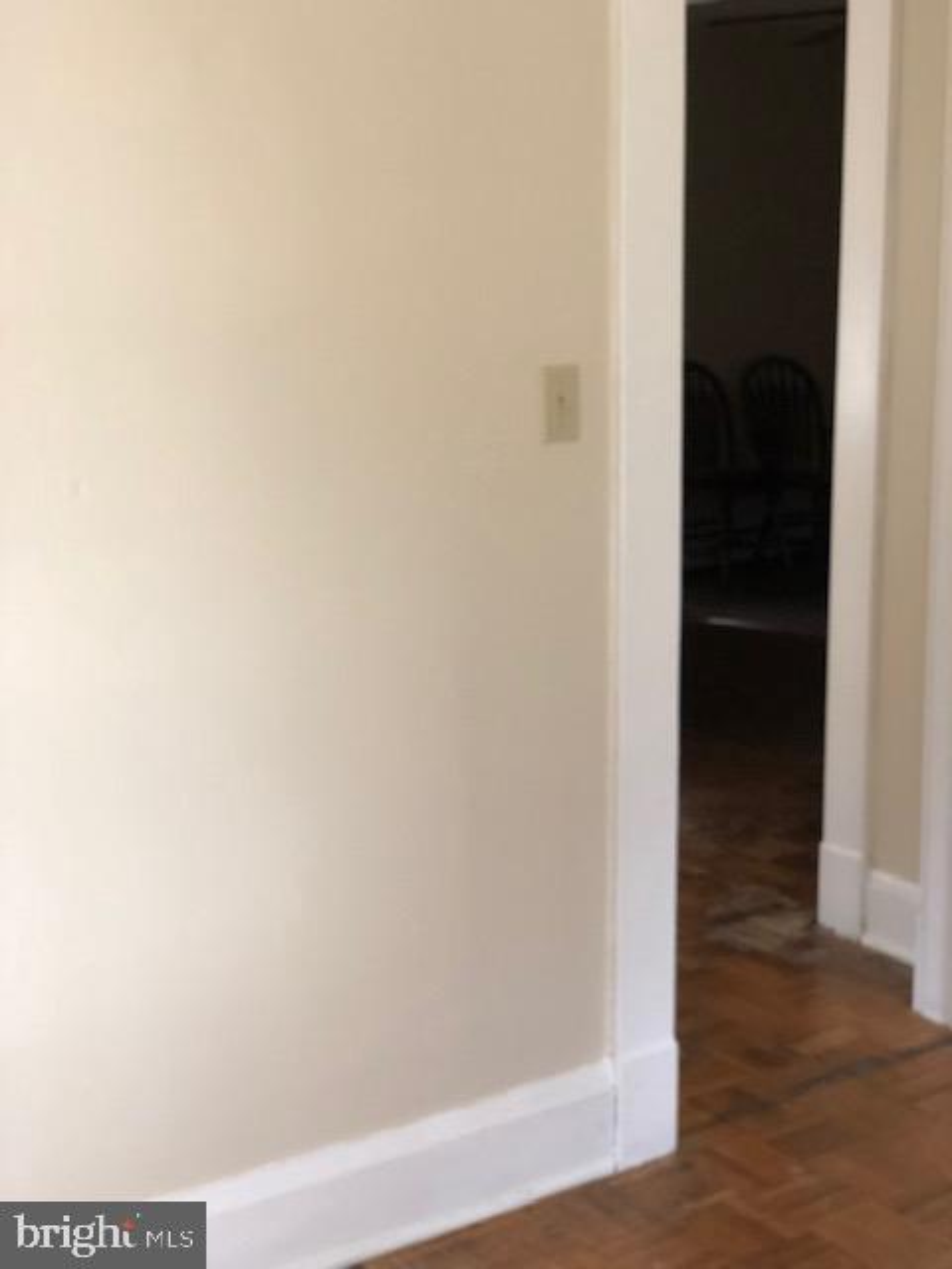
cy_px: 634
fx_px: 1907
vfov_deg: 36.8
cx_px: 476
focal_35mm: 52
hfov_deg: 28.0
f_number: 2.4
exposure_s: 1/30
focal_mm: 6
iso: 125
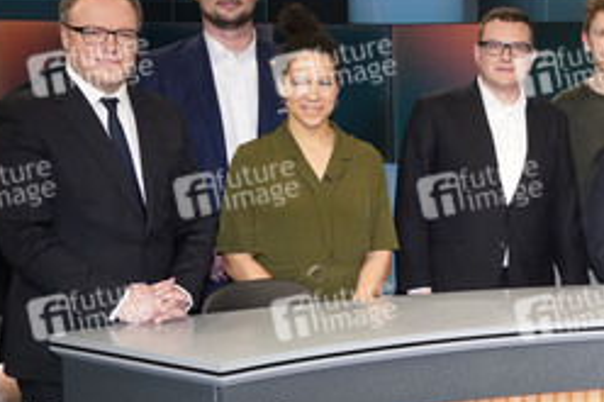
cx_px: 513
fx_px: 1006
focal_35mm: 60
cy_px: 251
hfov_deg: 32.2
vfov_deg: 22.5
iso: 2000
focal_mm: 33
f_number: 5
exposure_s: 1/160
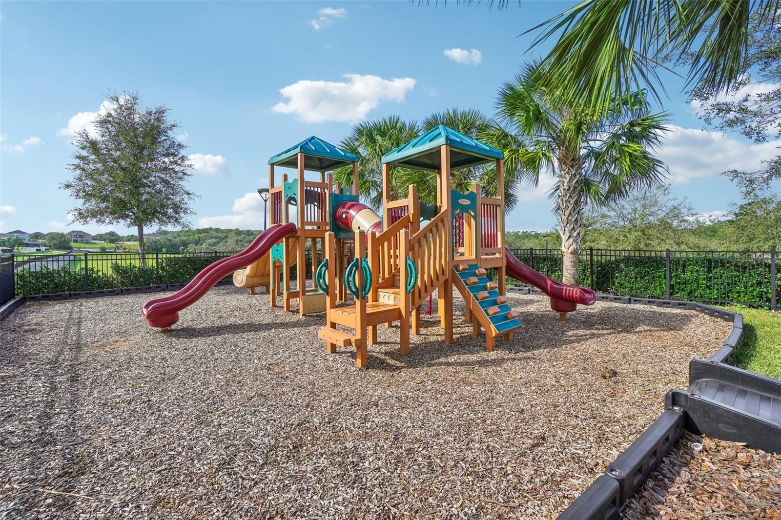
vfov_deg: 77.3
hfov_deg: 100.4
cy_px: 260
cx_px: 390
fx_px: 325
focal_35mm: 15
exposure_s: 1/800
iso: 400
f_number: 8
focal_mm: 10
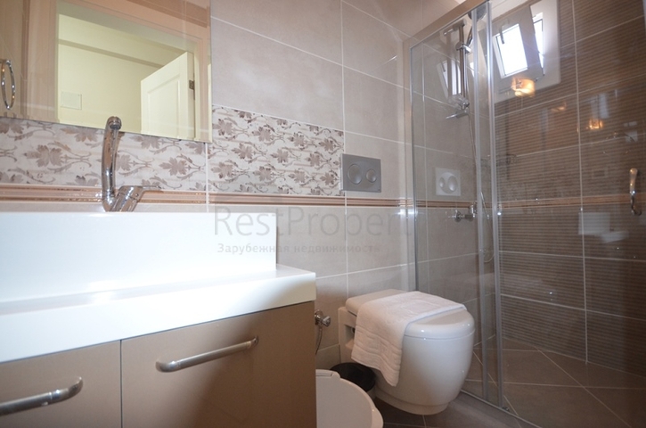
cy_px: 214
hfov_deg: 95.1
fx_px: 295
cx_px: 323
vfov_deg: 71.8
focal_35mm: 16
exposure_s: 1/60
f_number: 4.2
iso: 1400
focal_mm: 11
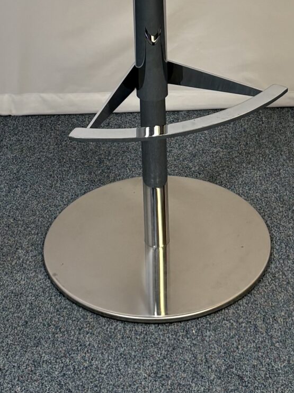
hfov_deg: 16.4
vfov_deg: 20.5
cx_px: 170
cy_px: -70
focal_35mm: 90
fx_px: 1019
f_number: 1.6
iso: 80
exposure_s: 1/122
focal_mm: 5.96
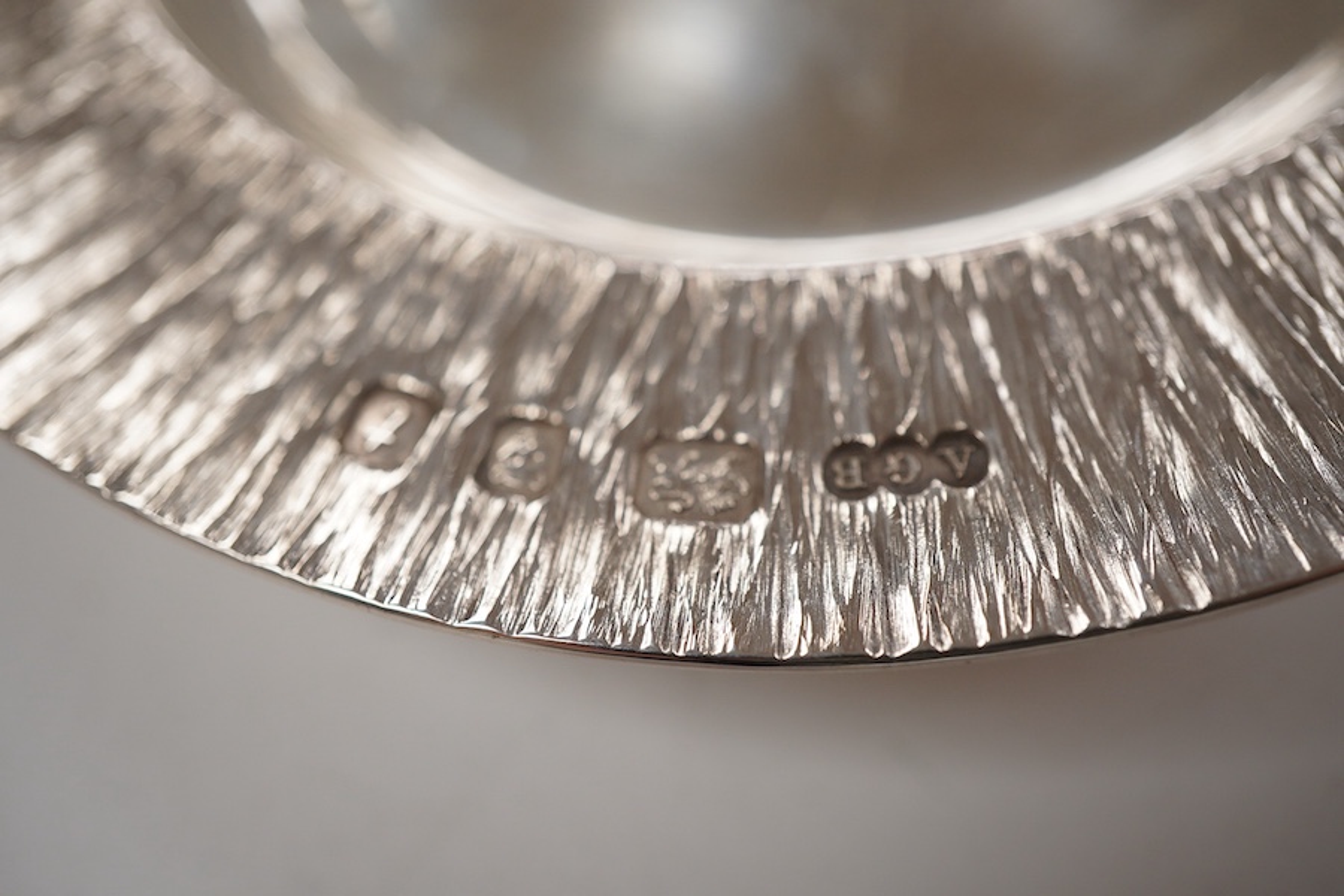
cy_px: 448
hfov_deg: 43.6
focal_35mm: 45
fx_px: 1680
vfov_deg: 29.9
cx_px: 672
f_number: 8
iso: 500
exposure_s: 1/125
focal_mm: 30
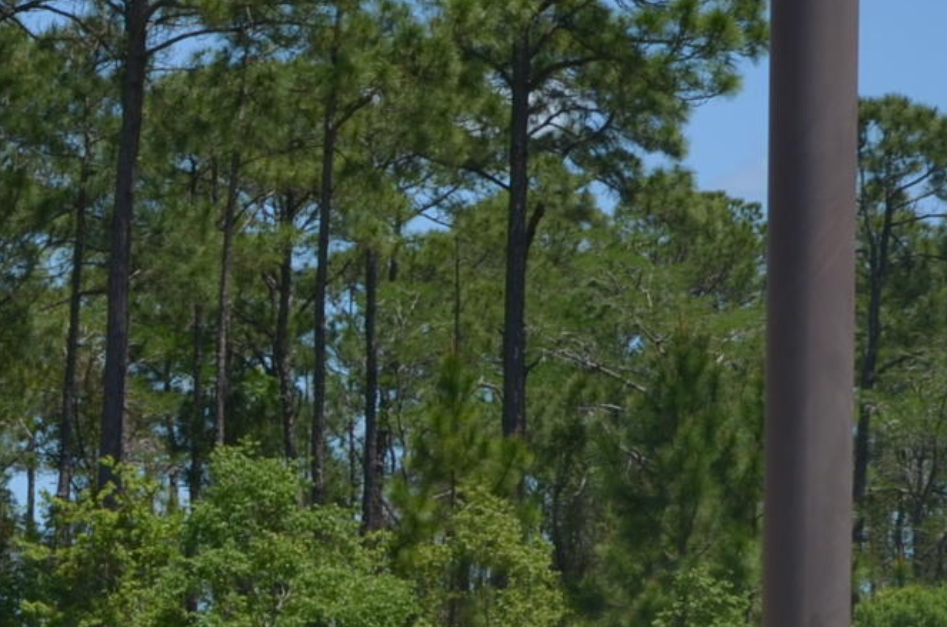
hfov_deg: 9.2
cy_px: 861
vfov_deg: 6.1
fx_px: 5853
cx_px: -66
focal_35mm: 223
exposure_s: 1/200
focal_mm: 40
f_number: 11
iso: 100
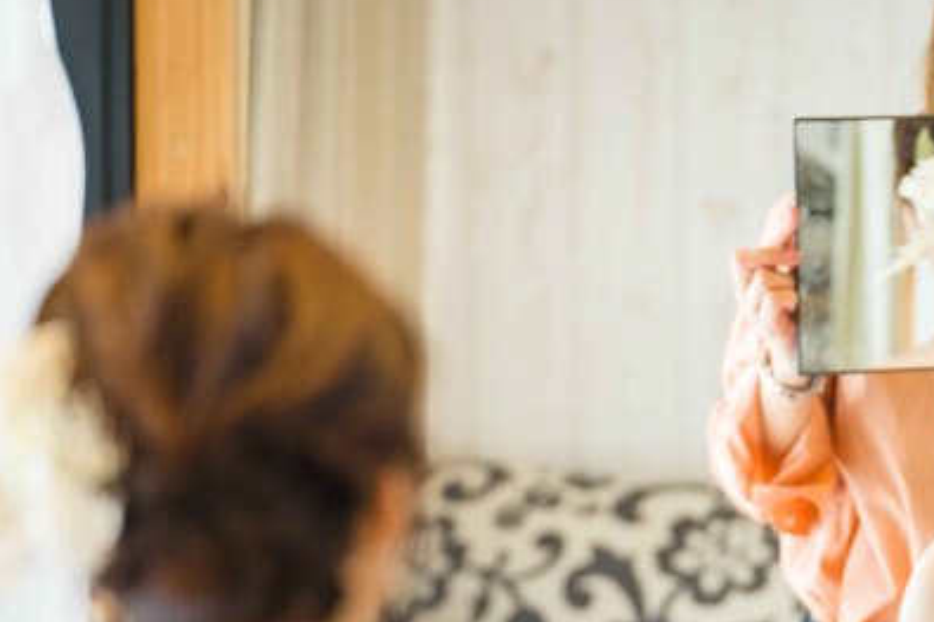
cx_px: 811
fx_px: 7676
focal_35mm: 296
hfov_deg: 6.9
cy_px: 611
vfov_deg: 4.6
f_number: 2.8
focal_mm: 146
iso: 1600
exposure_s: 1/500
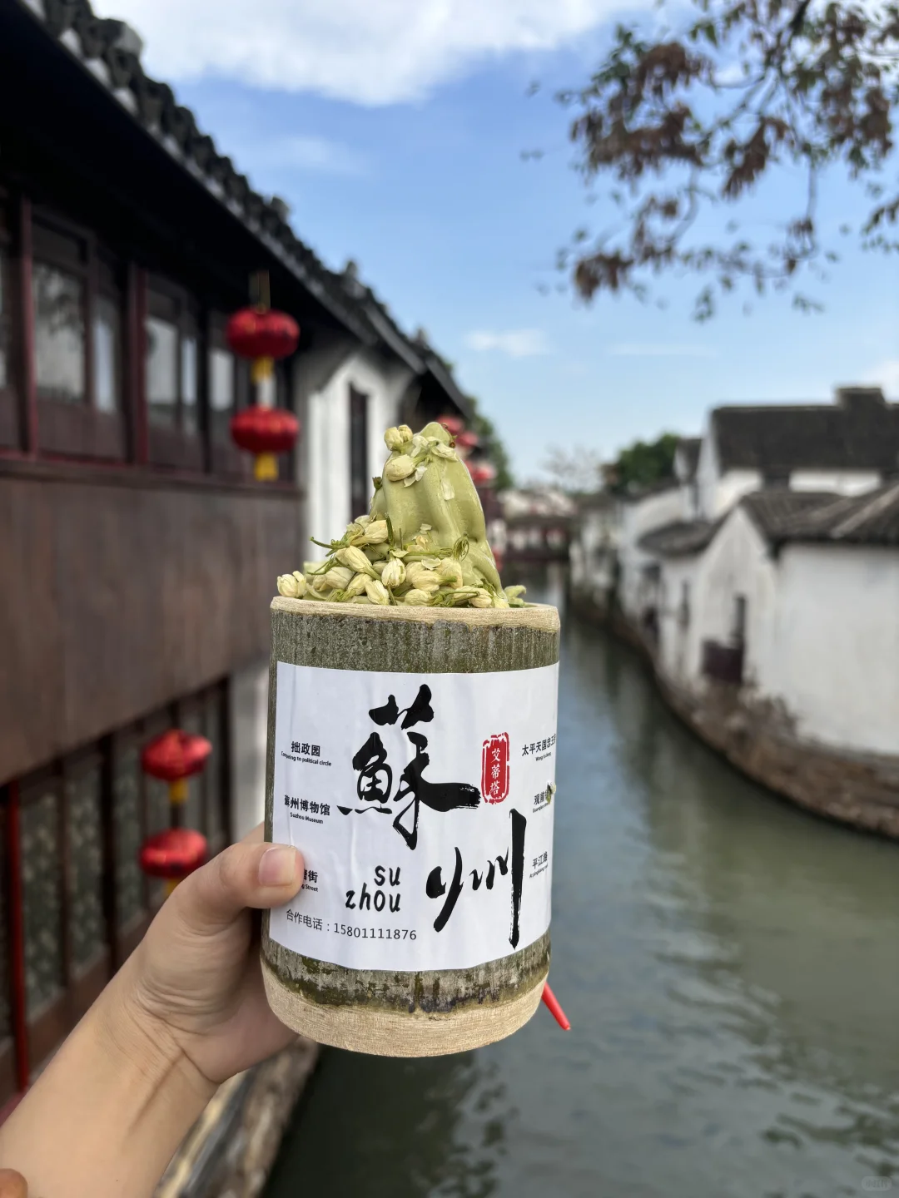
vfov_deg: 67.3
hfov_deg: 53.1
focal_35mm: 26
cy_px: 599
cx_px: 450
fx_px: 900
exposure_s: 1/1642
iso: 50
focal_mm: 5.96
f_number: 1.6
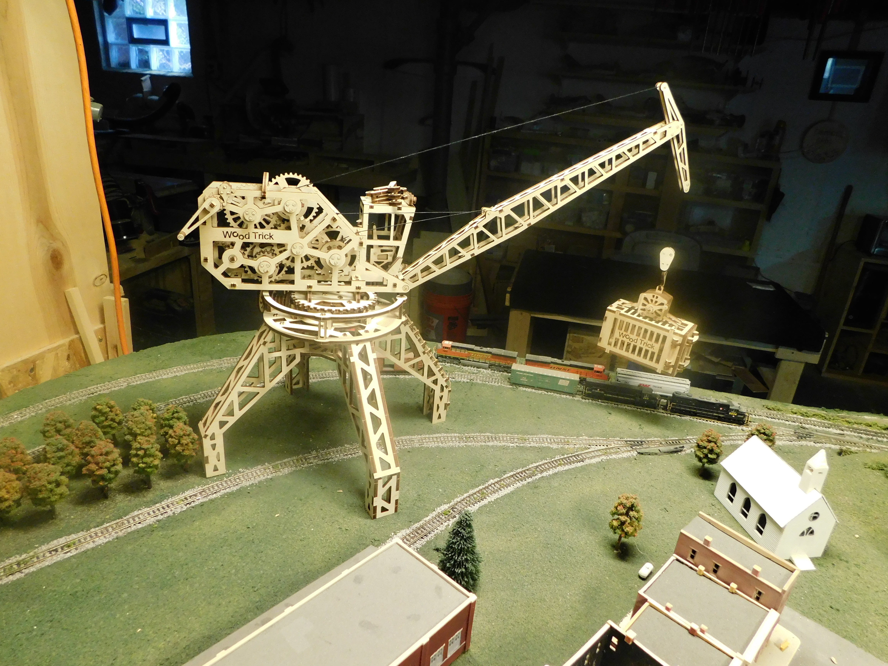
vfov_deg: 58.9
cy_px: 333
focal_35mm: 23
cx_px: 444
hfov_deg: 73.9
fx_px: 590
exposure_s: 1/20
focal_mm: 4
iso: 400
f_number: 3
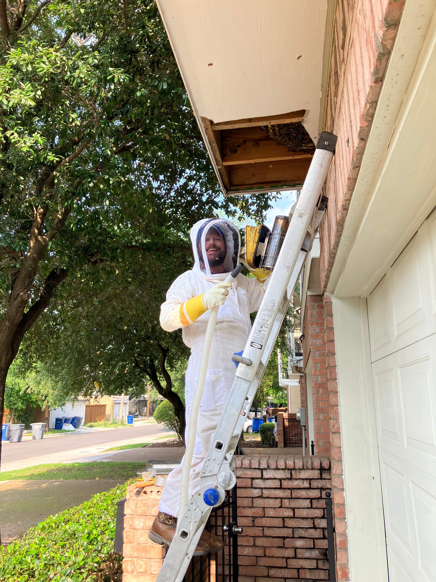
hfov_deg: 49.7
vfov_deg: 63.4
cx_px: 218
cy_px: 291
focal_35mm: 28
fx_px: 470
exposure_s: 1/376
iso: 32
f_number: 1.8
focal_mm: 3.99
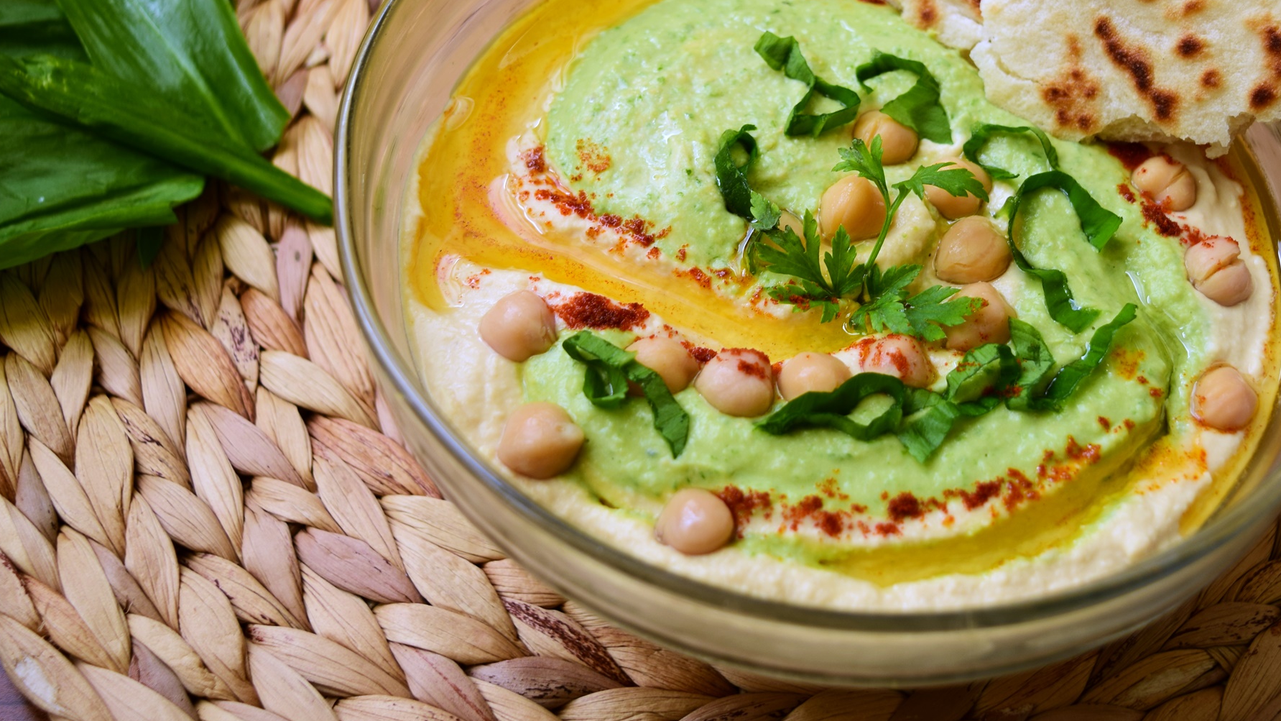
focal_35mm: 55
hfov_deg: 37.8
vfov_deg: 21.6
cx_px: 736
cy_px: 183
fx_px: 1868
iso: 100
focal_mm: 26
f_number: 4
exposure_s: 1/25
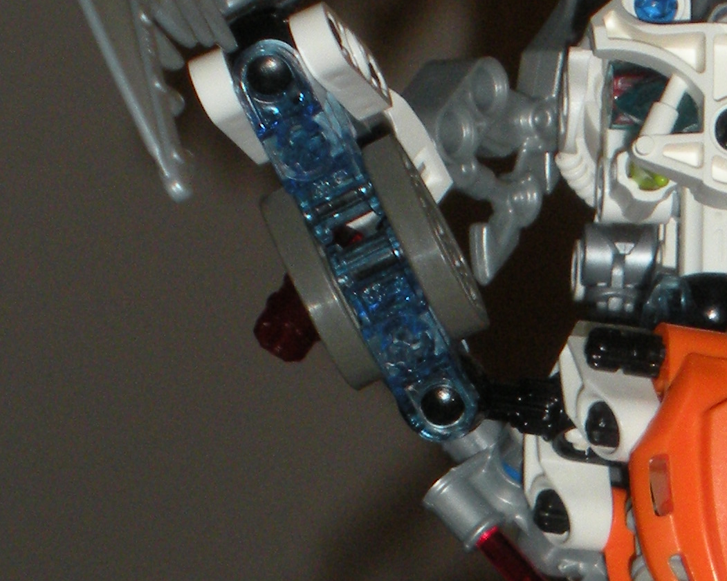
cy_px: 841
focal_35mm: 210
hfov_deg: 9.1
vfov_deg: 7.3
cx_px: 908
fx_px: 4519
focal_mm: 11.2
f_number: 4.6
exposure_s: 1/125
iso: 200
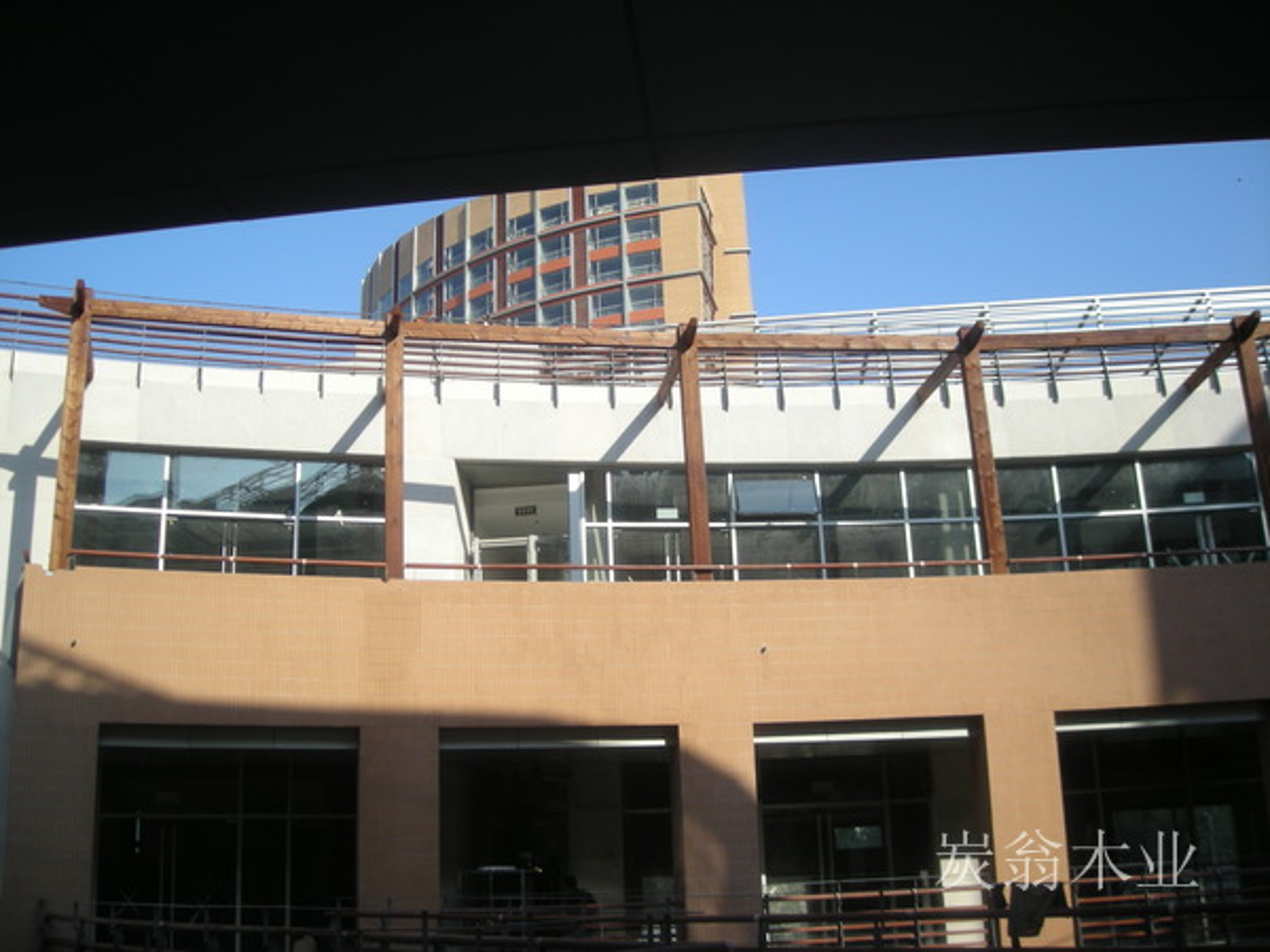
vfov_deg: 40.7
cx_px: 635
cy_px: 476
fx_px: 1284
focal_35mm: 35
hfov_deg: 52.6
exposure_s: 1/147
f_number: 5.7
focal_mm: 5.7
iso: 50
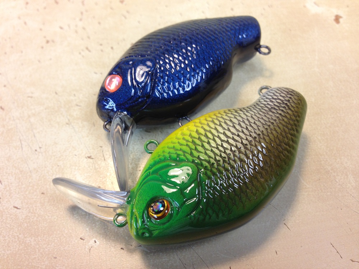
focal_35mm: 33
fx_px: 342
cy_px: 134
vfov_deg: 42.9
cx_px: 180
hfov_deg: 55.4
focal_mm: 4.12
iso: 50
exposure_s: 1/40
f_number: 2.4
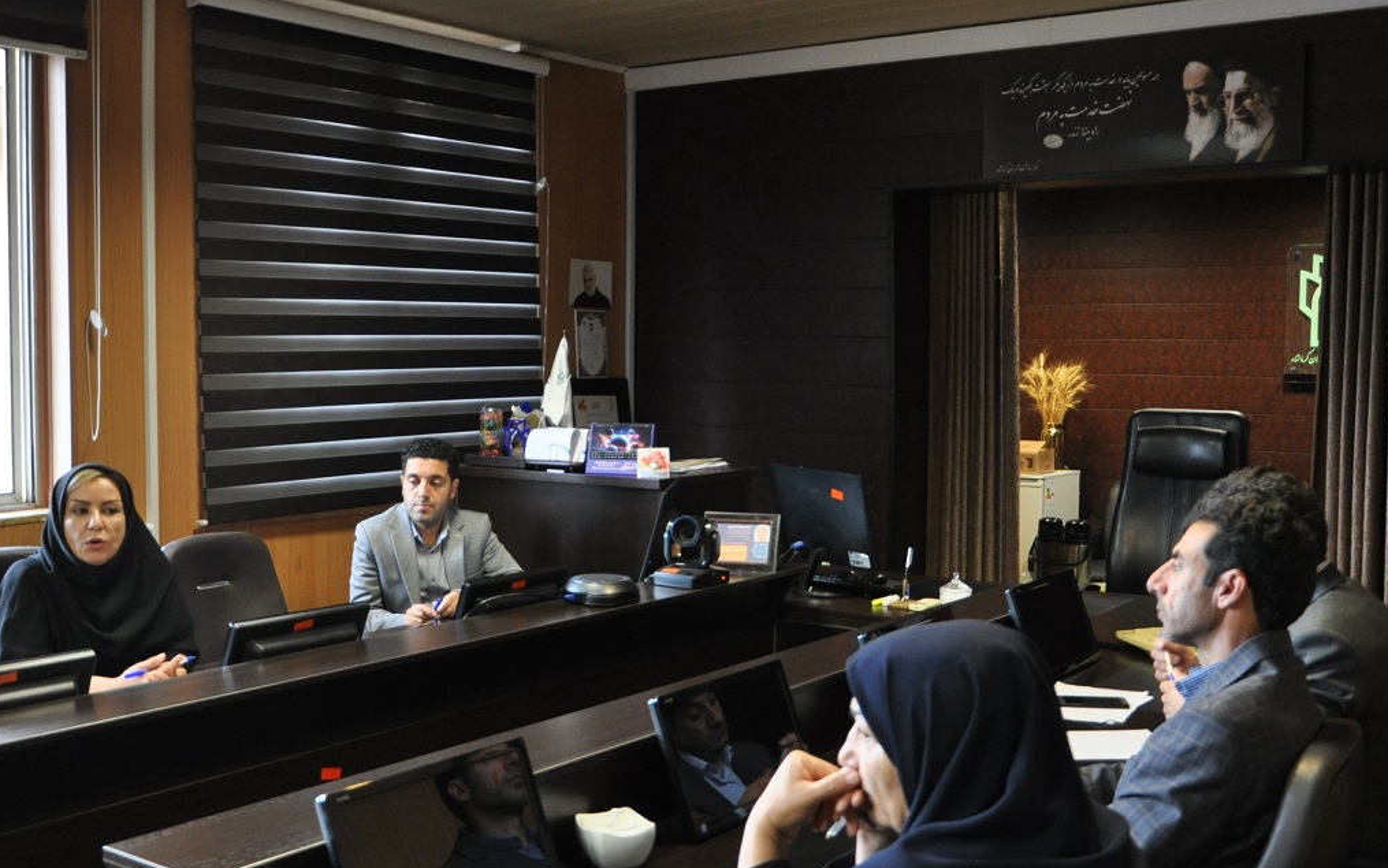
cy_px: 427
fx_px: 1538
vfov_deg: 31.5
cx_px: 600
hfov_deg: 48.4
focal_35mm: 41
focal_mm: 21
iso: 800
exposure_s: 1/60
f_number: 4
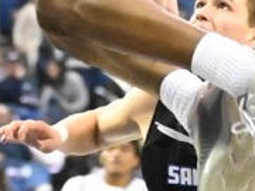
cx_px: 33
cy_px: -211
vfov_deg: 3.6
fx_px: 3013
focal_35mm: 409
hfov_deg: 4.8
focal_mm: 60
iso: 36000
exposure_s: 1/8000
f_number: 2.4
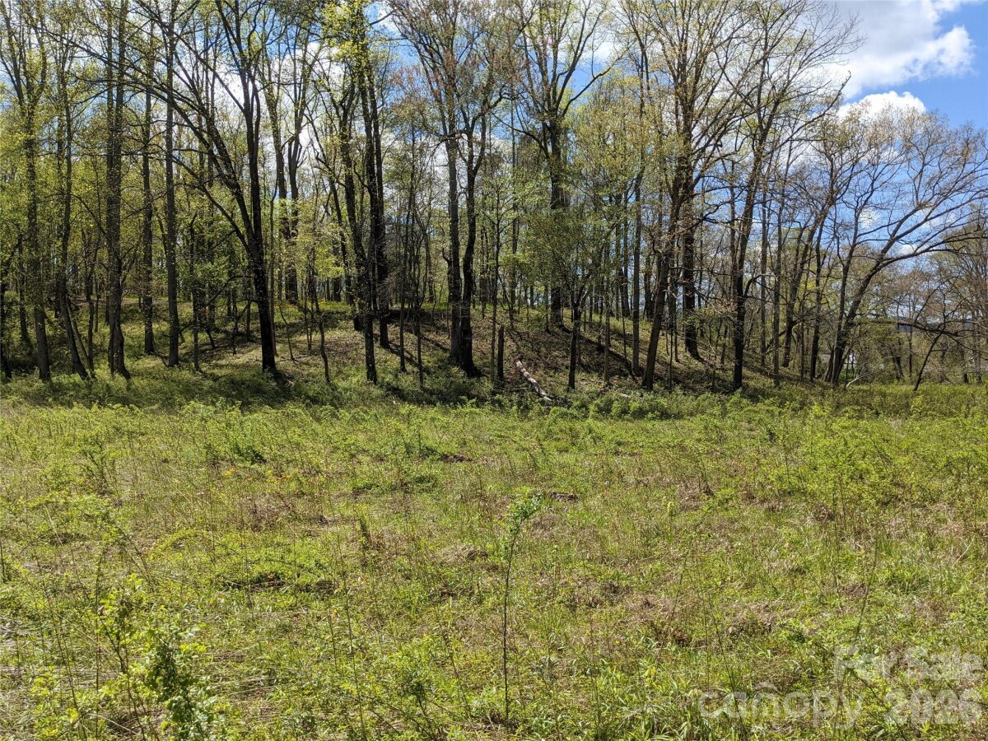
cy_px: 370
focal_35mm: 27
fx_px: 771
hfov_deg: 65.3
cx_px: 494
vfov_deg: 51.4
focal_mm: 4.38
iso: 51
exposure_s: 1/2611
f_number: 1.73
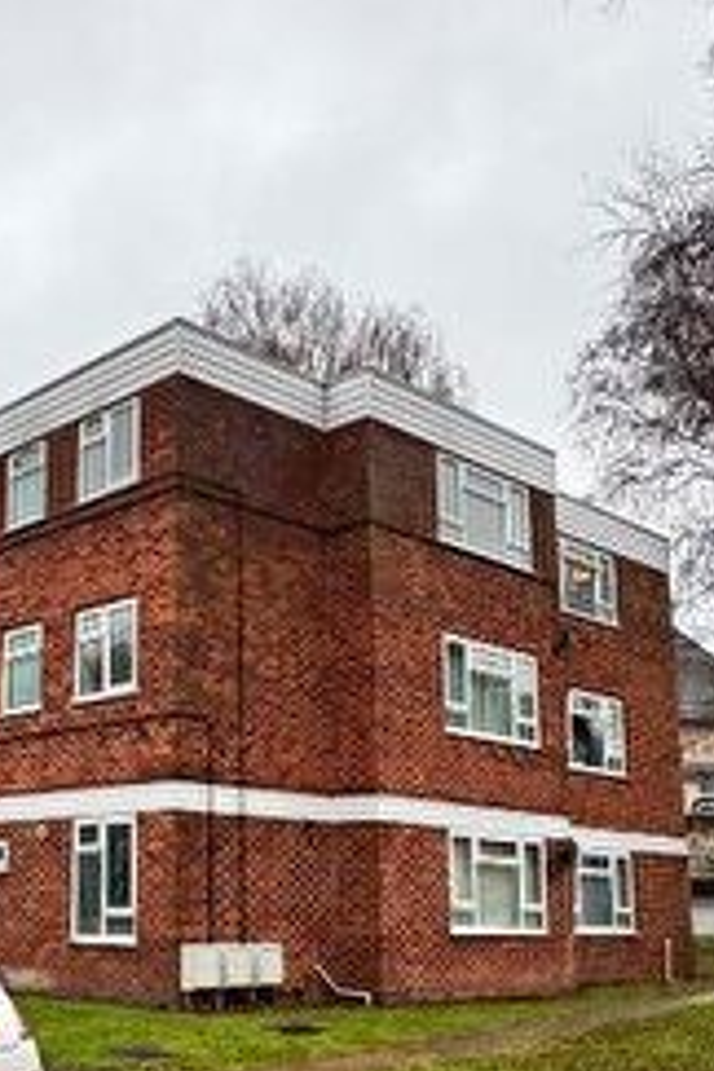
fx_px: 1249
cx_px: 71
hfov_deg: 30.5
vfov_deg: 45.8
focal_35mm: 42
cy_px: 694
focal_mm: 2.22
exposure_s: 1/119
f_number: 2.2
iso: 40
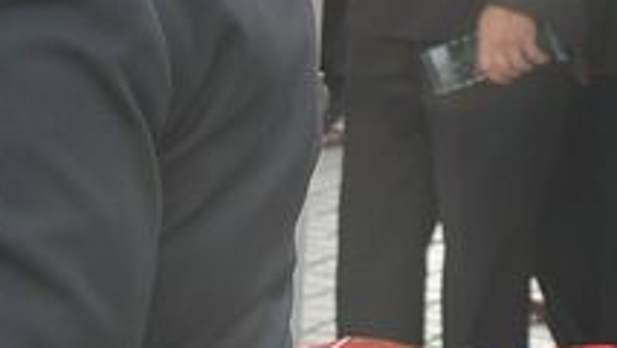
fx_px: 3895
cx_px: -458
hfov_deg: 8.7
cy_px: -184
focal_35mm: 238
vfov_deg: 5.1
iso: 400
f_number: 6.3
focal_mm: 38
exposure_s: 1/160
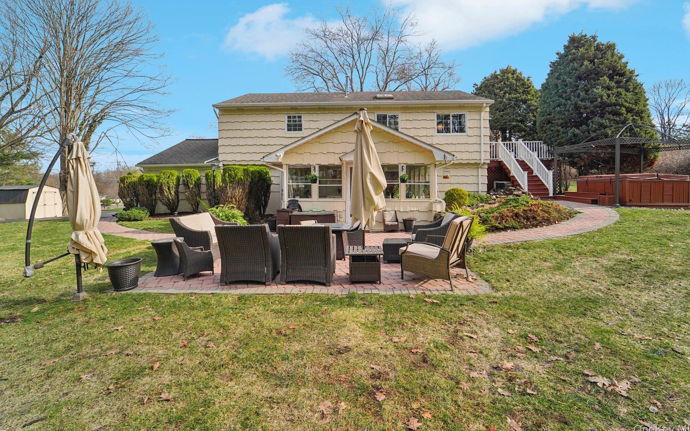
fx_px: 282
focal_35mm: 15
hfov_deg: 101.5
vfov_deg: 74.6
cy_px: 196
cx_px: 343
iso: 400
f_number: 8
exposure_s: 1/400
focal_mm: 14
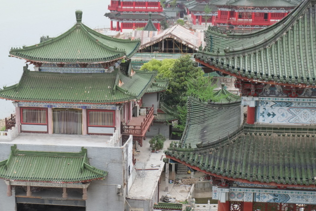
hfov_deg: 26.3
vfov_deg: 17.7
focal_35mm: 77
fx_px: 676
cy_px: 147
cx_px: 139
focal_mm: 34
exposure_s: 1/450
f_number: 5
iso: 400
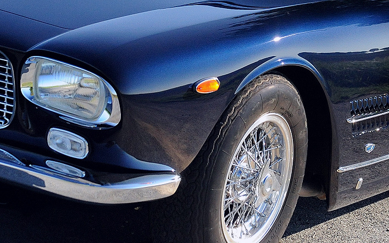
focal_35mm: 138
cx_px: 154
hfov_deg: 15.1
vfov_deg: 9.5
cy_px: 7
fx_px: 1463
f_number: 4.5
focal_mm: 48
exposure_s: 1/2000
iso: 2500
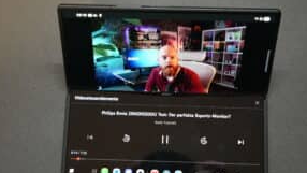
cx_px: 151
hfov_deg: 34.6
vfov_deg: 19.9
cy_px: 93
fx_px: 493
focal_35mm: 61
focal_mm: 42.4
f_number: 5
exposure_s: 1/50
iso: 2500
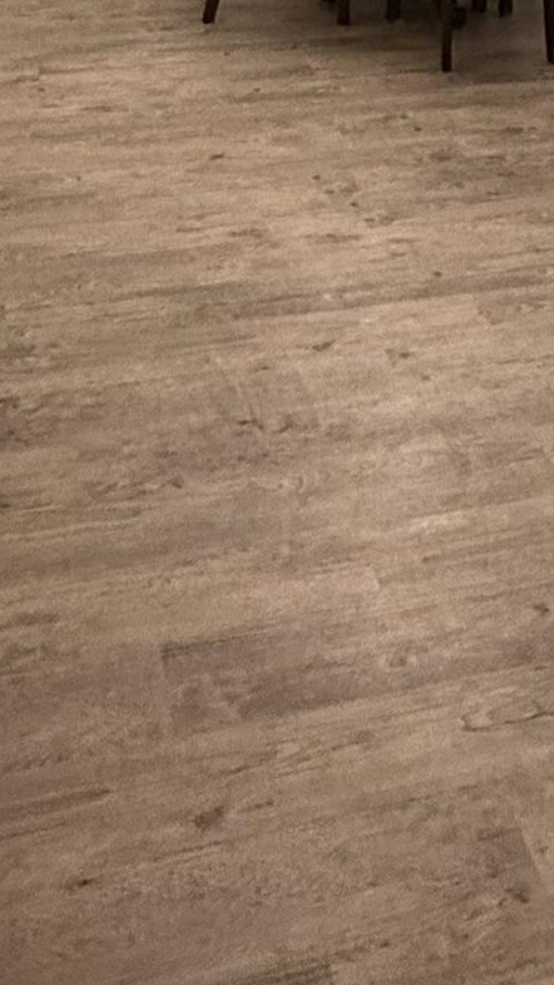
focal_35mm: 53
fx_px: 1384
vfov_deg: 30.6
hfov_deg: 22.6
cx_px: 351
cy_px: -300
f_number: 2.2
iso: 250
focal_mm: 2.22
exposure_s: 1/60
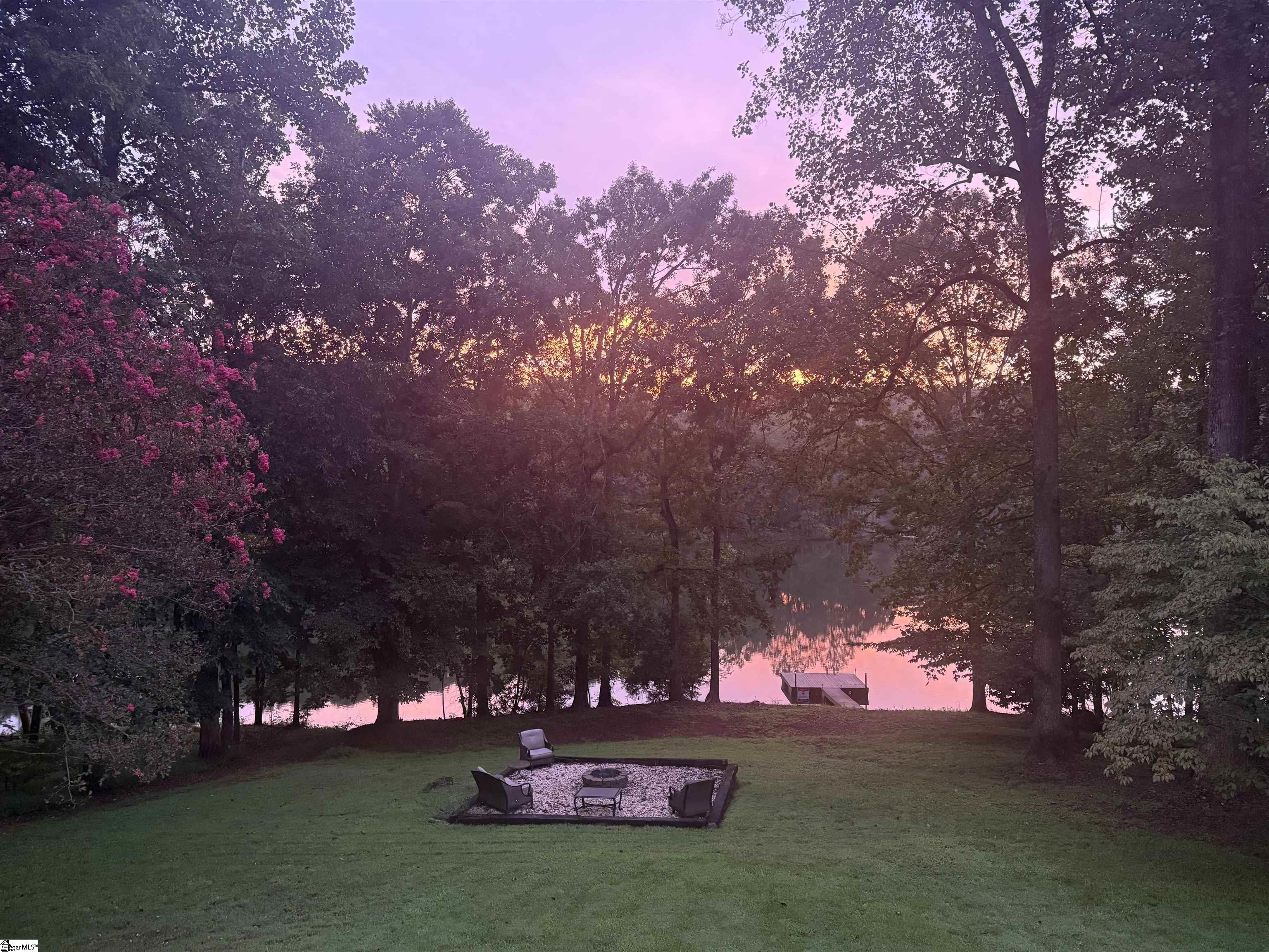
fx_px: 880
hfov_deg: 71.6
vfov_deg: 56.8
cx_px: 634
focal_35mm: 24
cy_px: 476
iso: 640
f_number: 1.78
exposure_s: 1/40
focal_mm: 6.76
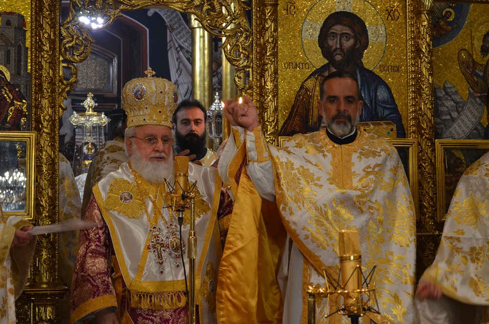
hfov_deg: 24.7
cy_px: 162
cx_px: 244
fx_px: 1118
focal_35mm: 82
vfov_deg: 16.5
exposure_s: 1/30
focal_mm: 55
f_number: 5.6
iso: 1100
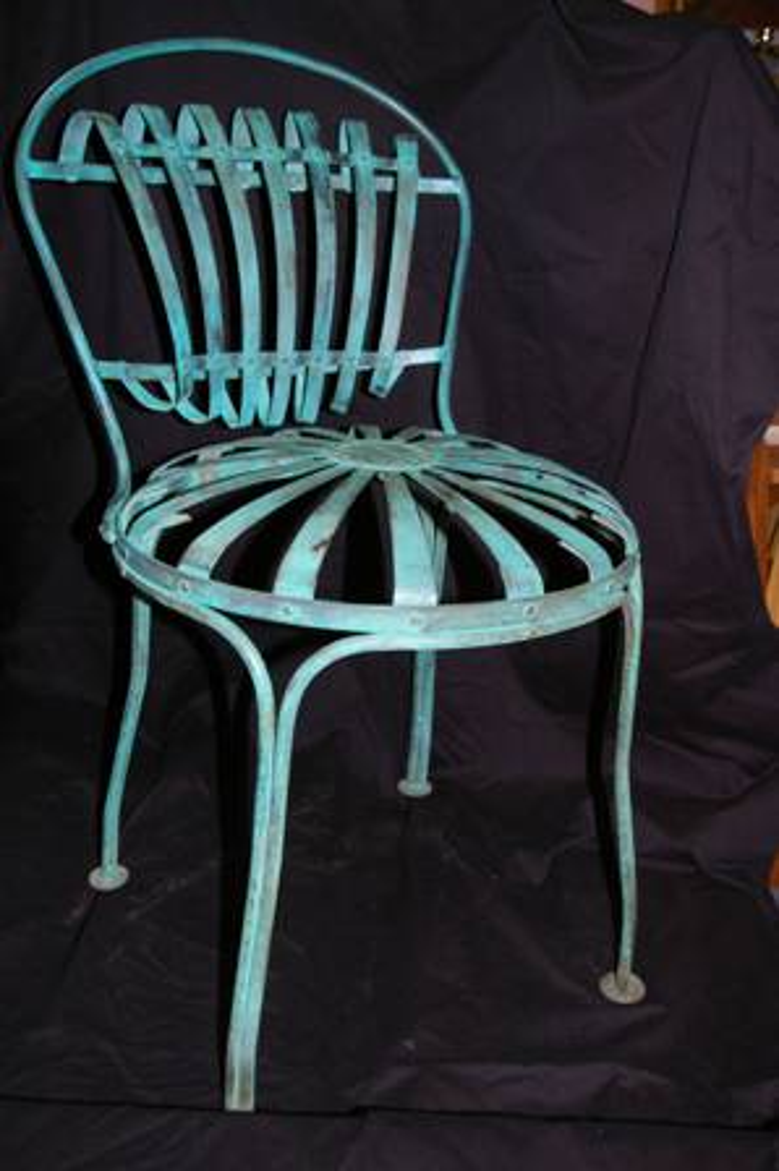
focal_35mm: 34
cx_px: 390
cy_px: 586
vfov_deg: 55.1
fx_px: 1121
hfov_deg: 38.3
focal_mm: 23
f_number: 5.6
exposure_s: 1/45
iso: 800
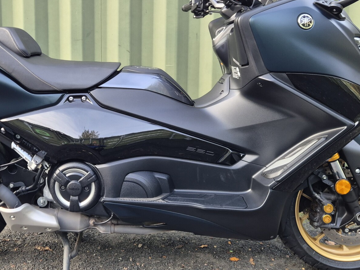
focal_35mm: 39
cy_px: 87
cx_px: 128
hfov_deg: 47.3
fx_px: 406
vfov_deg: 36.4
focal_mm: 5.4
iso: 160
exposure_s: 1/180
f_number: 1.8
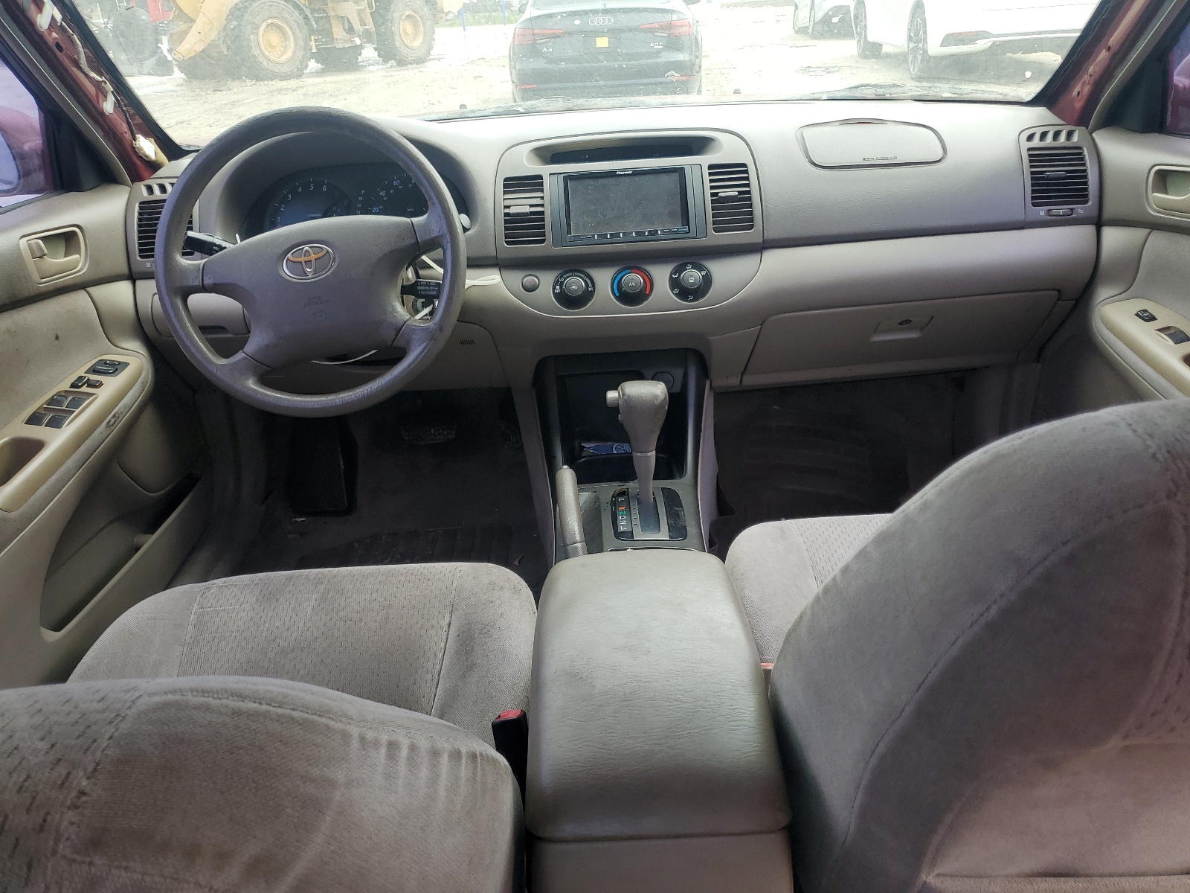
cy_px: 446
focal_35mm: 26
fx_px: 894
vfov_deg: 53.1
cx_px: 595
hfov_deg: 67.3
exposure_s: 1/250
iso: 50
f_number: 1.5
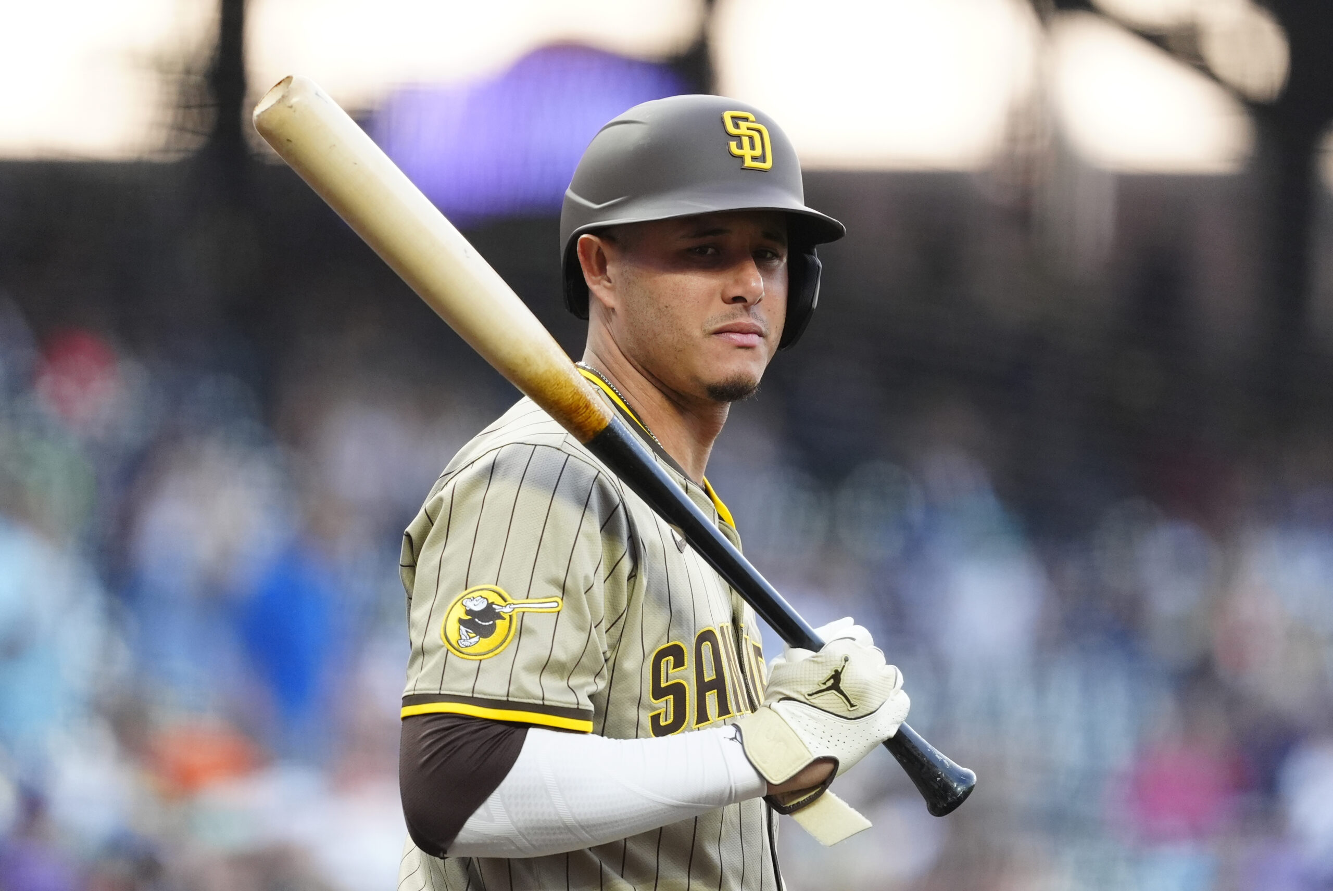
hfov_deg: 4.6
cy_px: 446
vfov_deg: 3.1
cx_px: 666
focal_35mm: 450
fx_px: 16677
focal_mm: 300
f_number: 2.8
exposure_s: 1/1600
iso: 2000
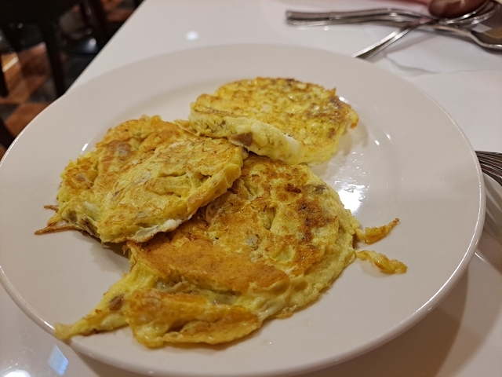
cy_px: 188
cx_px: 251
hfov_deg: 71.6
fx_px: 348
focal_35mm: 24
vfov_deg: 56.8
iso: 200
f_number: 1.8
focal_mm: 5.23
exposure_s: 1/60
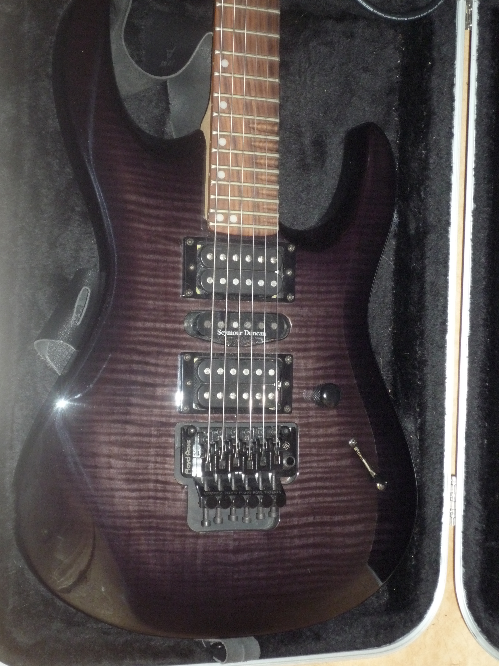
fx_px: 1442
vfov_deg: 26.0
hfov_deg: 19.6
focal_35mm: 75
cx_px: 250
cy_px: 333
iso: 400
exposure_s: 1/50
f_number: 4.9
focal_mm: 13.2
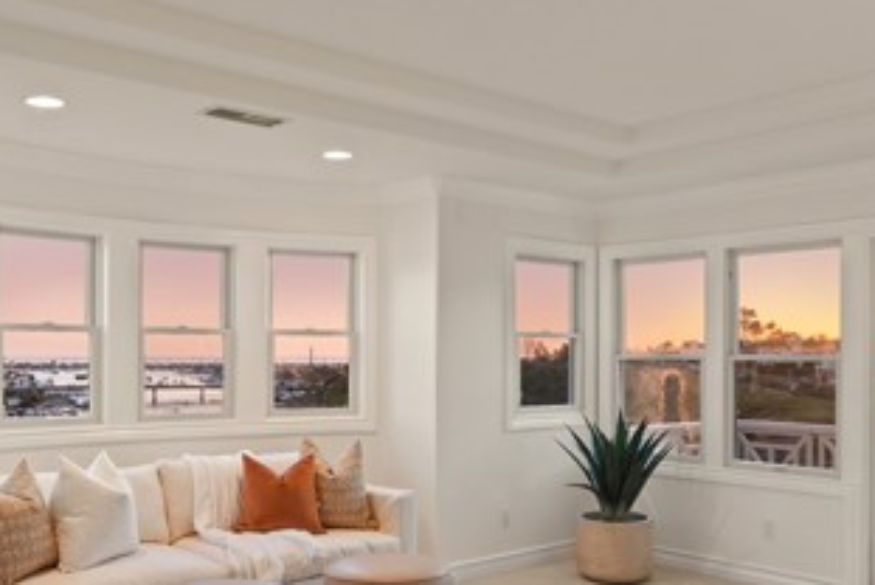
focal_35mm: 37
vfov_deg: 35.9
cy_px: 347
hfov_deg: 51.7
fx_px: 900
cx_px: 374
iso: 1000
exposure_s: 1/25
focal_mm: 18
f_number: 4.5
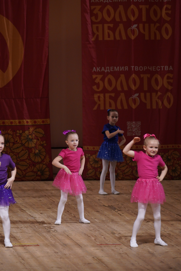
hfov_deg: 5.1
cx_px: 90
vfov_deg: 7.6
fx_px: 2036
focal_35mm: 270
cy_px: 136
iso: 1600
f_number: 2.8
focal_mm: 180
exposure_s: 1/400
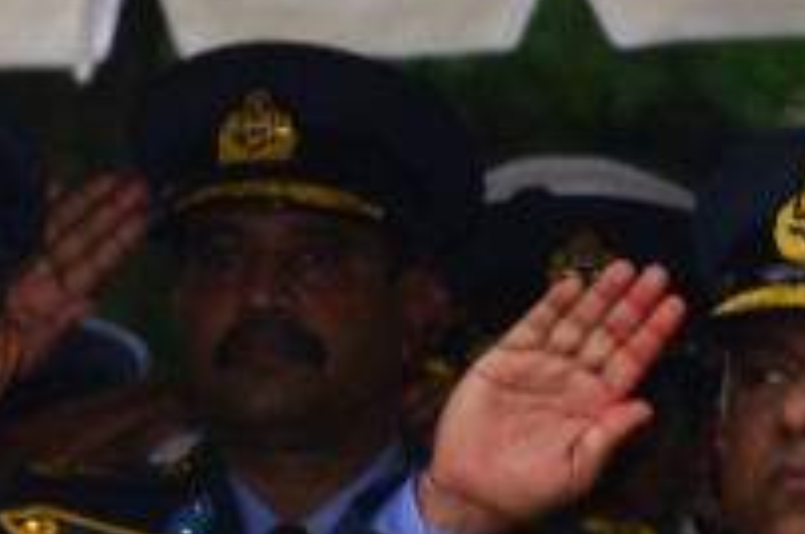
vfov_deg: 1.8
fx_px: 16923
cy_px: 727
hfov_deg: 2.7
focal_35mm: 758
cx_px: -124
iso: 250
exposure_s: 1/125
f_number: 5.6
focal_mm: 170
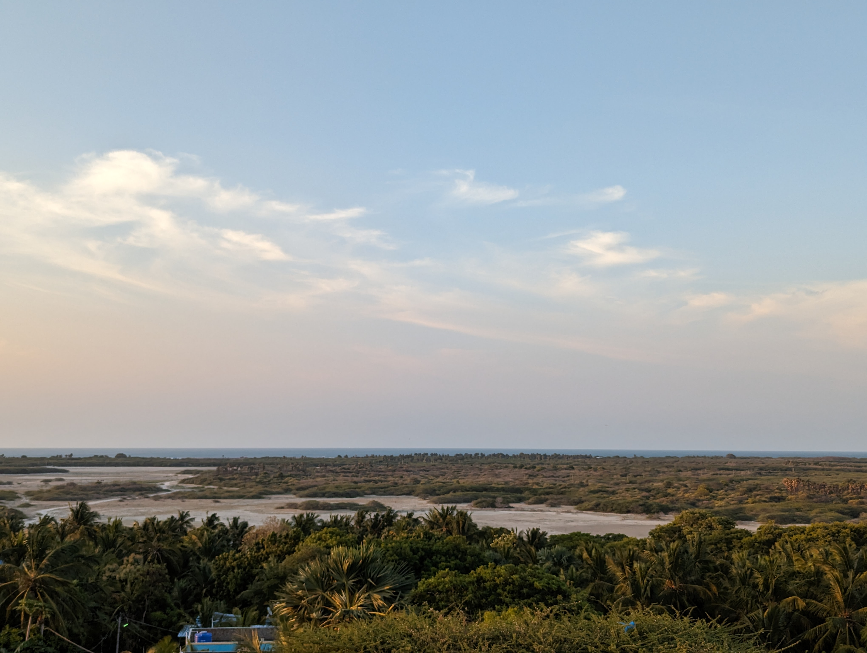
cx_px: 434
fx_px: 1204
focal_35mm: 48
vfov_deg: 30.3
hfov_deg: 39.6
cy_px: 326
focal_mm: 6.81
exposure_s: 1/475
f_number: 1.85
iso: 53
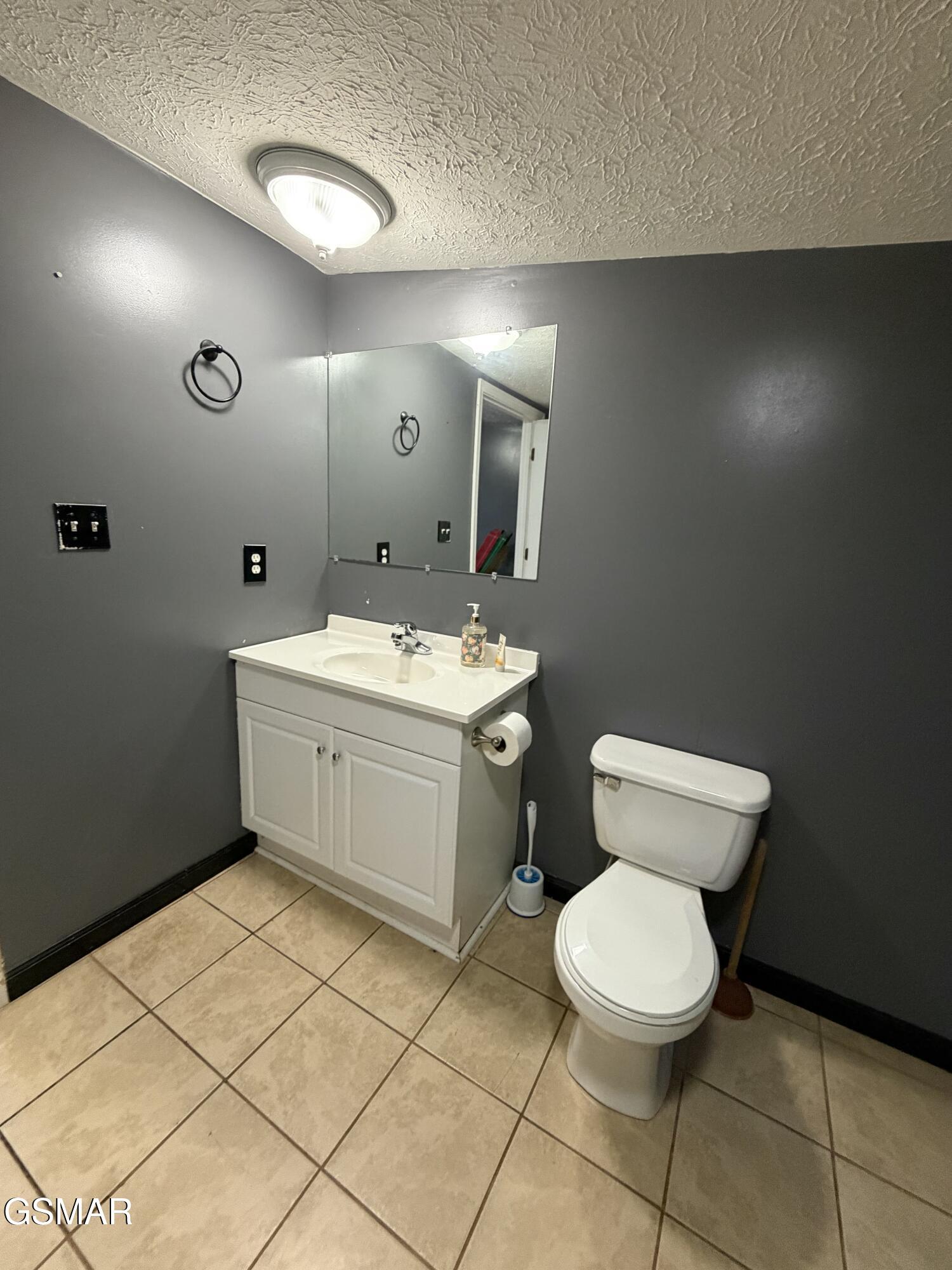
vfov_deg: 102.1
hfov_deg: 85.7
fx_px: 513
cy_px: 635
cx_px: 476
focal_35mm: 14
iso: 400
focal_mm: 2.22
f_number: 2.2
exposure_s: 1/60
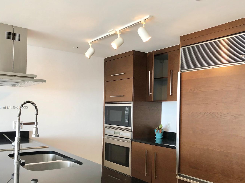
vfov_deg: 41.6
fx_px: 241
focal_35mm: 34
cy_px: 108
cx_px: 117
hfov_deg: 53.9
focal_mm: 4
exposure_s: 1/30
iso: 40
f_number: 1.8
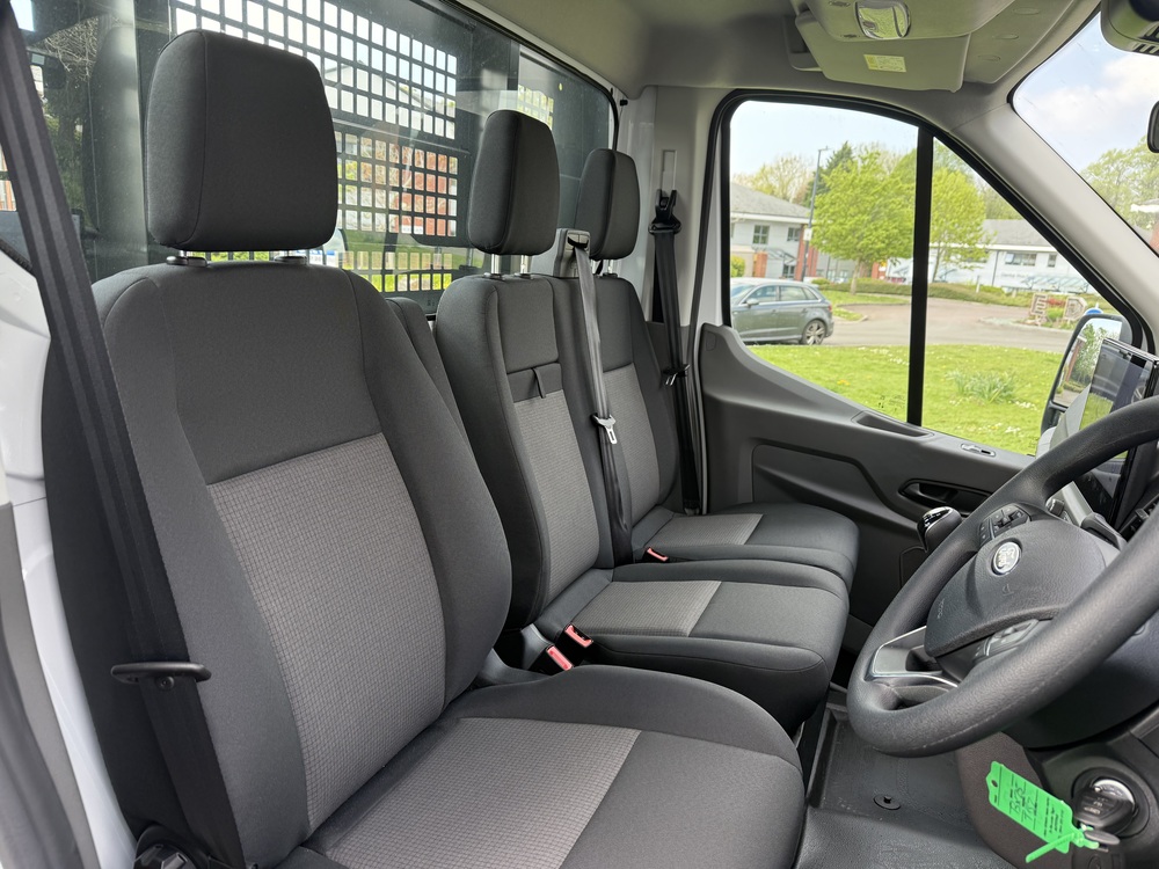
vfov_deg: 56.8
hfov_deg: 71.6
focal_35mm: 24
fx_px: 804
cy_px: 434
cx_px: 580
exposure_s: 1/322
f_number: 1.78
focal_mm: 6.76
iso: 100
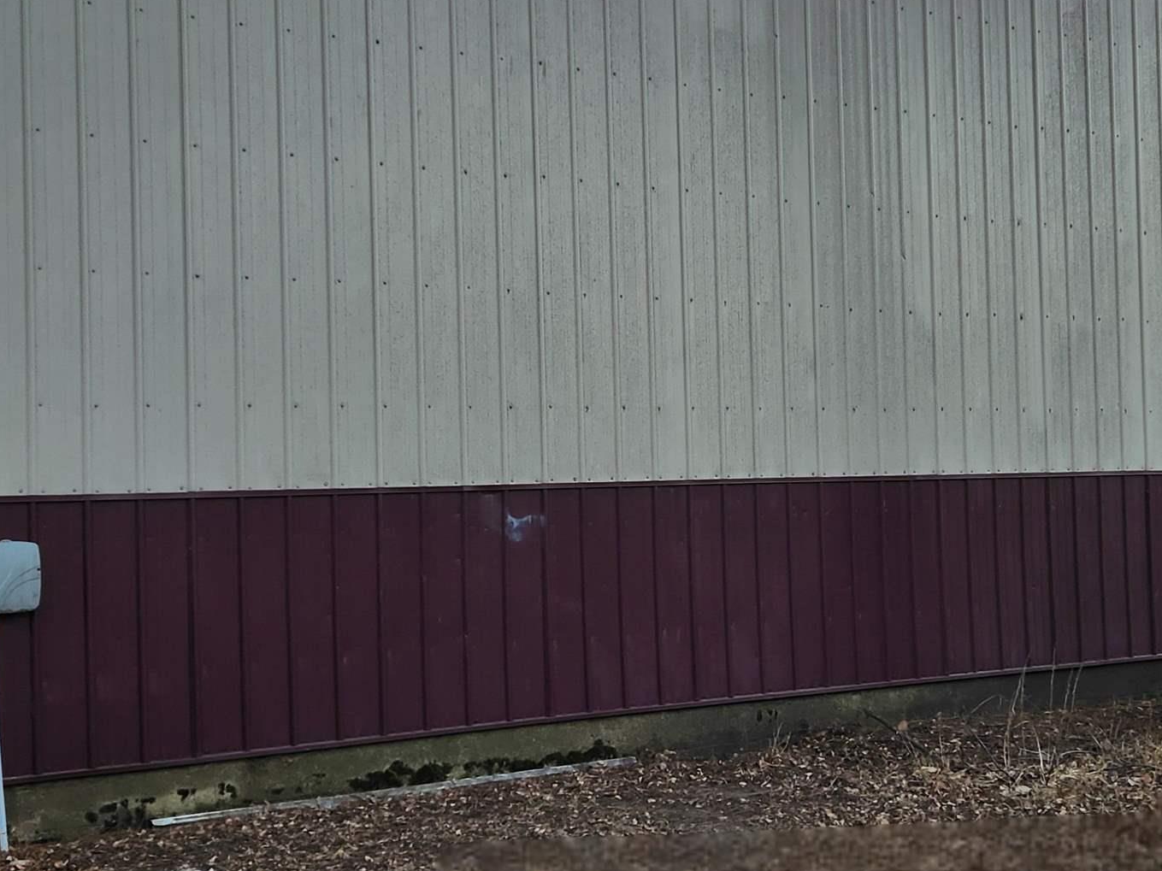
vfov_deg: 28.0
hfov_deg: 36.7
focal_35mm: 52
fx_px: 1745
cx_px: 704
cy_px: 445
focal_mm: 5.4
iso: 80
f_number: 1.8
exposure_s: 1/182
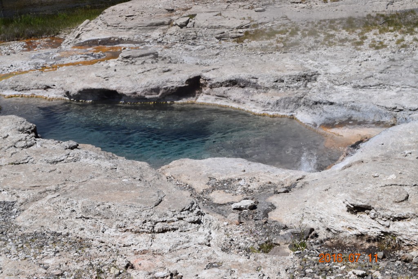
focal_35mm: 82
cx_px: 209
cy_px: 140
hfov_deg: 24.6
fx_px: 958
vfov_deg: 16.5
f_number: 11
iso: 200
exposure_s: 1/500
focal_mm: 55
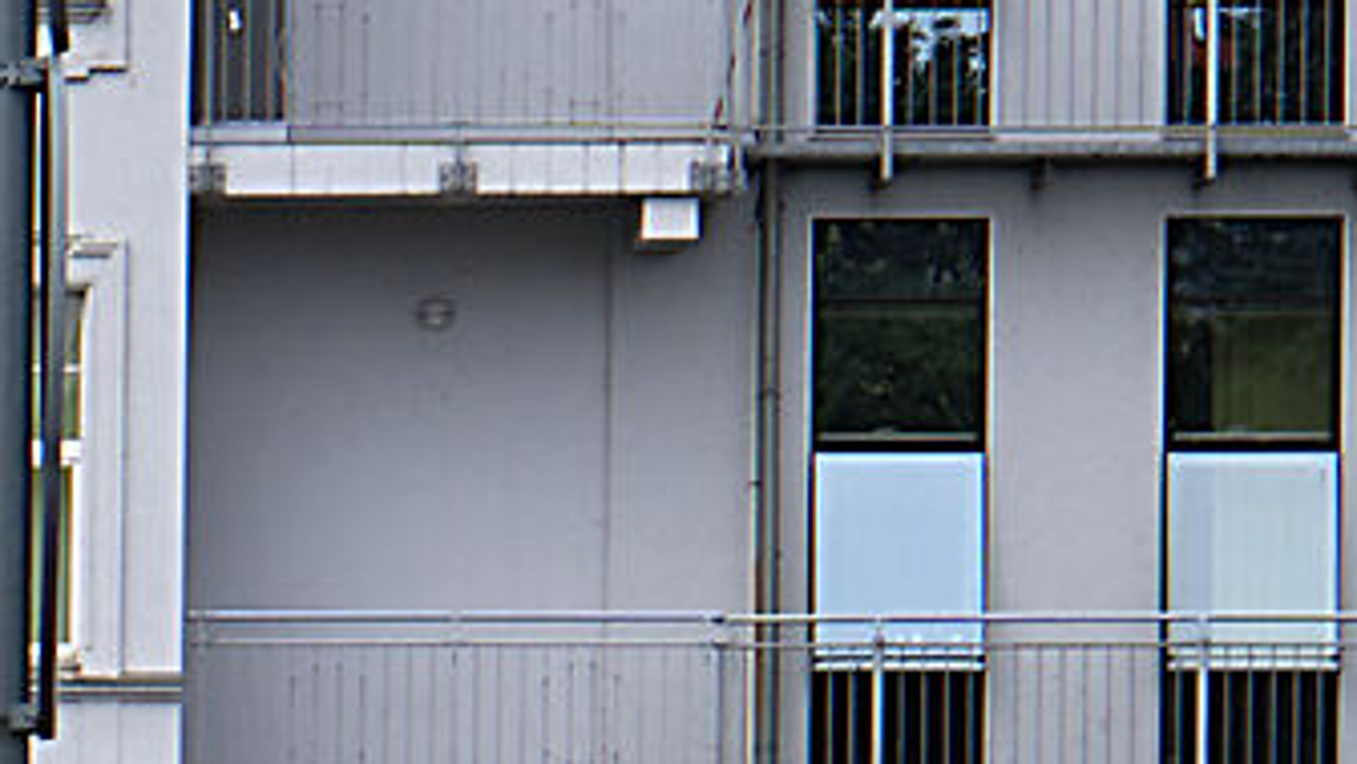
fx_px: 15077
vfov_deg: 2.9
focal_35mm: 419
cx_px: -3114
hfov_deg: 4.8
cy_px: 1255
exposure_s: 1/250
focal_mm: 56
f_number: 9
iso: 100
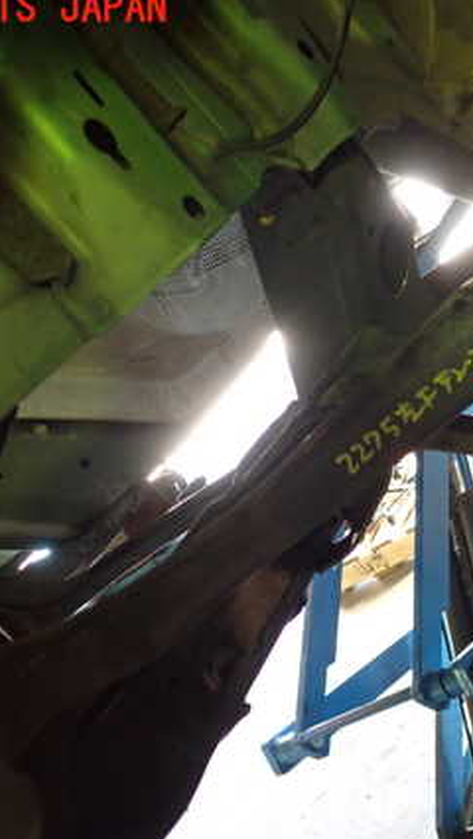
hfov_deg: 25.4
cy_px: 427
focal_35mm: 46
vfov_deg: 44.6
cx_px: 400
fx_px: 1024
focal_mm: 5.4
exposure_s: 1/30
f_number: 2.3
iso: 500
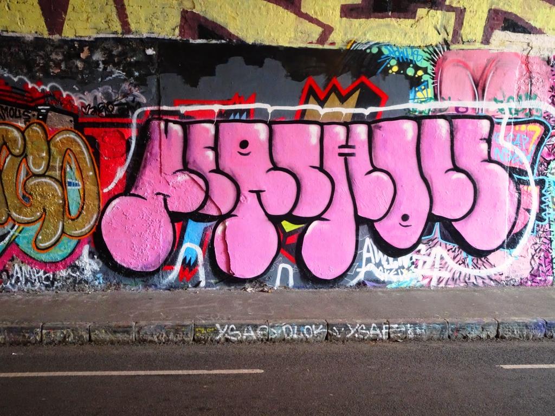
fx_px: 657
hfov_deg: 45.8
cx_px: 278
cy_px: 208
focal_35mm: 41
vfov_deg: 35.1
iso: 500
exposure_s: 1/50
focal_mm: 7.05
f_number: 4
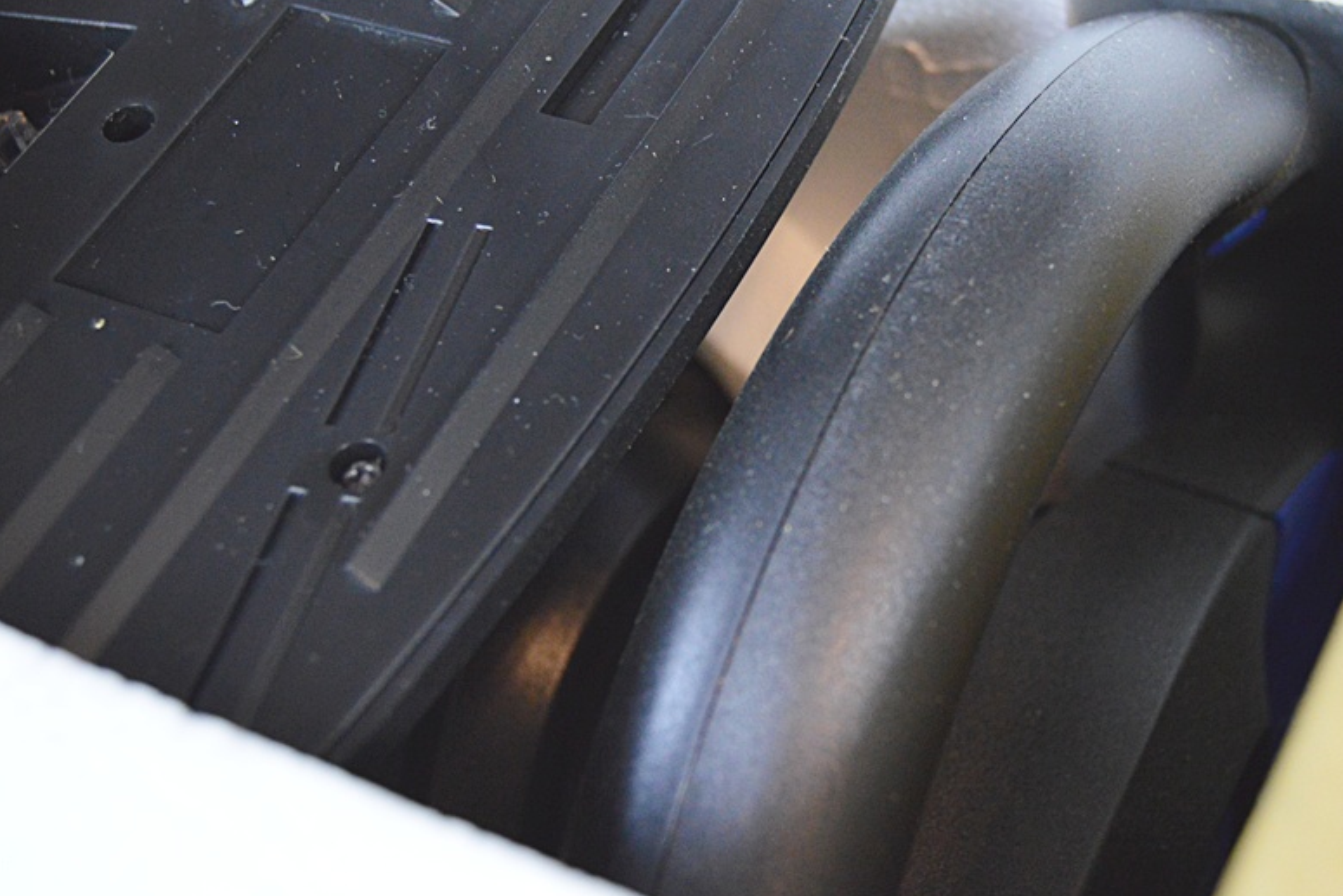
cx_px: 809
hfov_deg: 34.4
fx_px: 2164
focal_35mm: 58
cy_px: 353
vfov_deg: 23.3
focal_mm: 30
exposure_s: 1/60
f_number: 4.2
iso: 2200
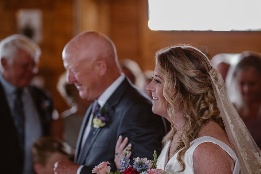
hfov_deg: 21.2
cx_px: 136
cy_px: 97
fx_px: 696
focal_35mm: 96
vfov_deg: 14.2
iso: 1600
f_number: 1.8
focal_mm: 85
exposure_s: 1/160
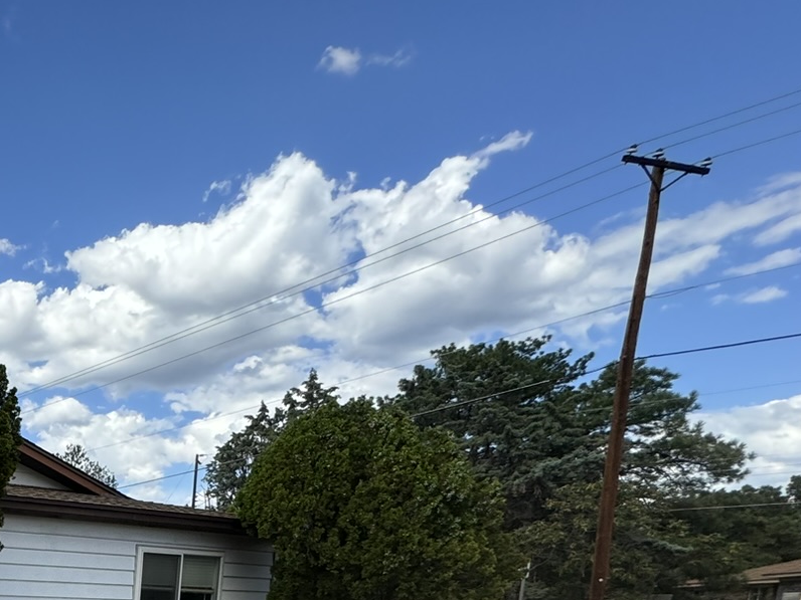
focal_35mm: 36
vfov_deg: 31.8
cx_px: -225
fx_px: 833
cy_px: 751
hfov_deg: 35.8
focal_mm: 2.22
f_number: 2.2
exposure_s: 1/713
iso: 50
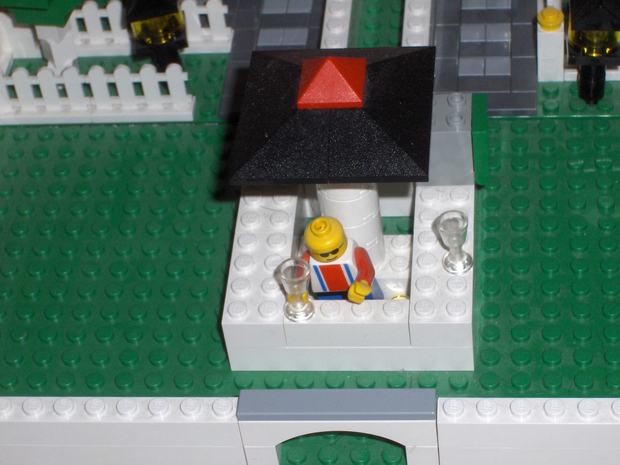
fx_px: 1881
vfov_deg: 14.1
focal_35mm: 105
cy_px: 232
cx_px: 310
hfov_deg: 18.7
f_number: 7.7
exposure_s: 1/125
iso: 100
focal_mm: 17.39
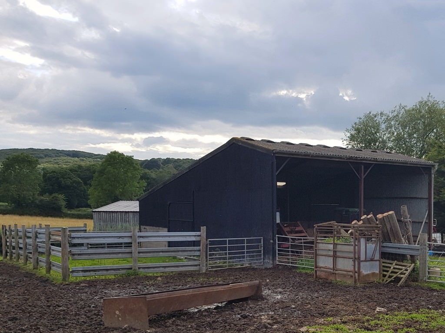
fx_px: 334
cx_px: 222
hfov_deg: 67.3
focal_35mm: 26
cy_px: 166
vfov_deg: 53.1
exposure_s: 1/1628
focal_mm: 4.2
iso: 40
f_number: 1.7
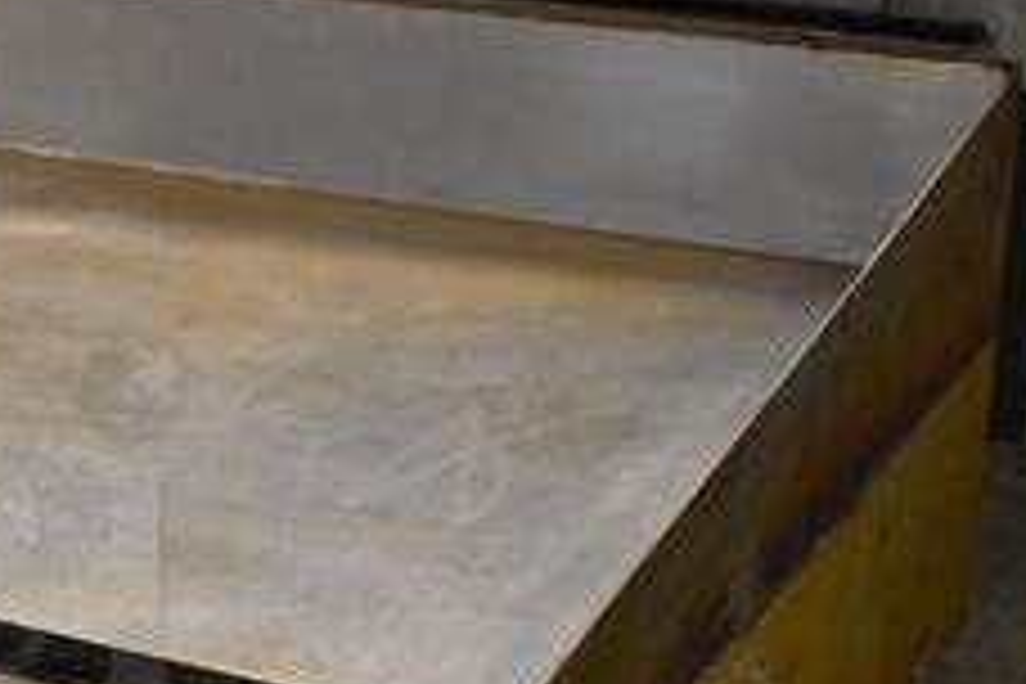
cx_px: -130
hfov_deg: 19.4
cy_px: 572
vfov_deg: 13.6
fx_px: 2859
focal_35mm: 100
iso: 2200
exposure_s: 1/125
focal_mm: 25
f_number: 4
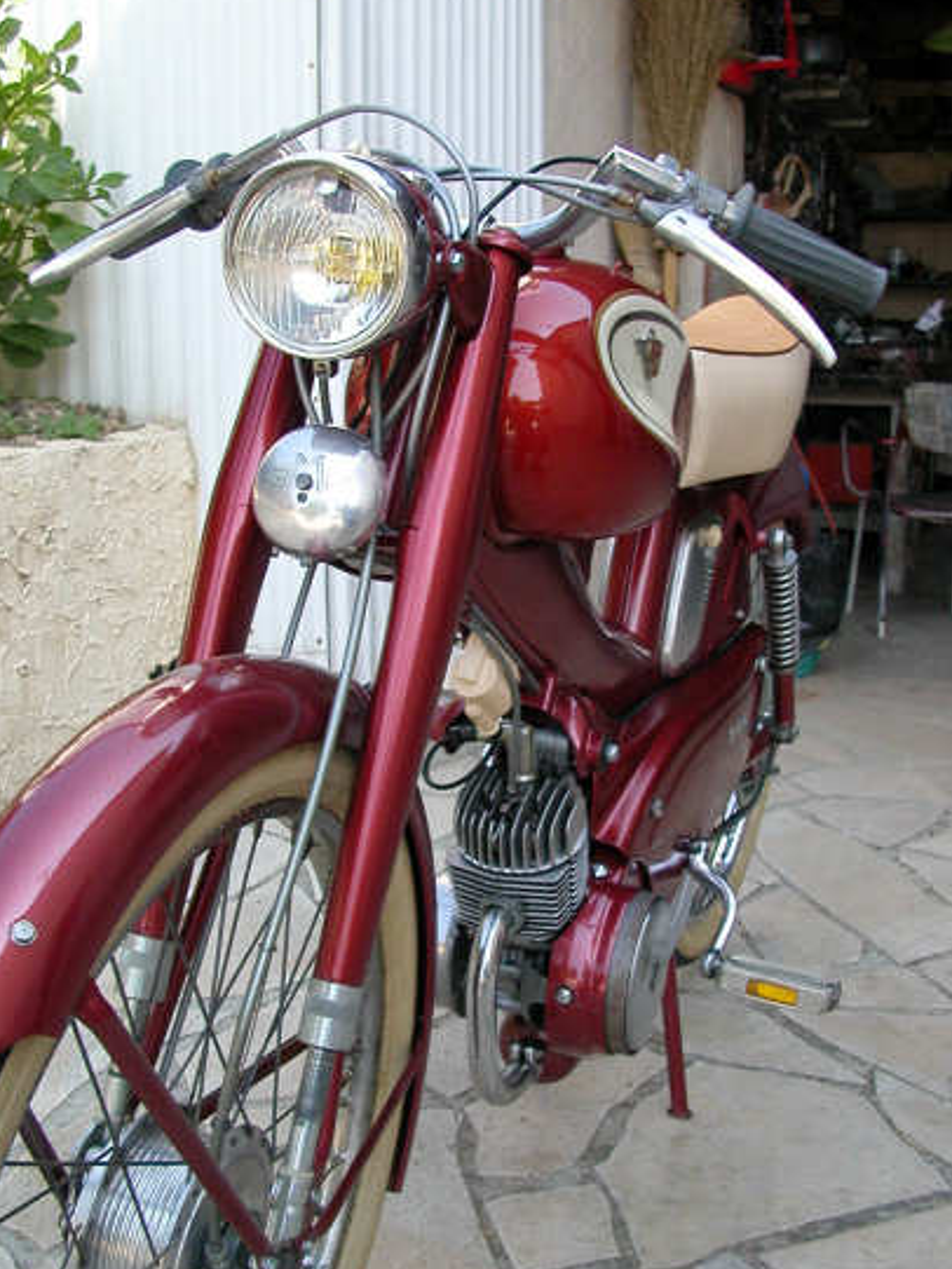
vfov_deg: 45.8
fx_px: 1503
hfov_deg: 35.1
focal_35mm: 41
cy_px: 631
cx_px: 504
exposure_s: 1/351
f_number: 2.7
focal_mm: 5.6
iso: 100
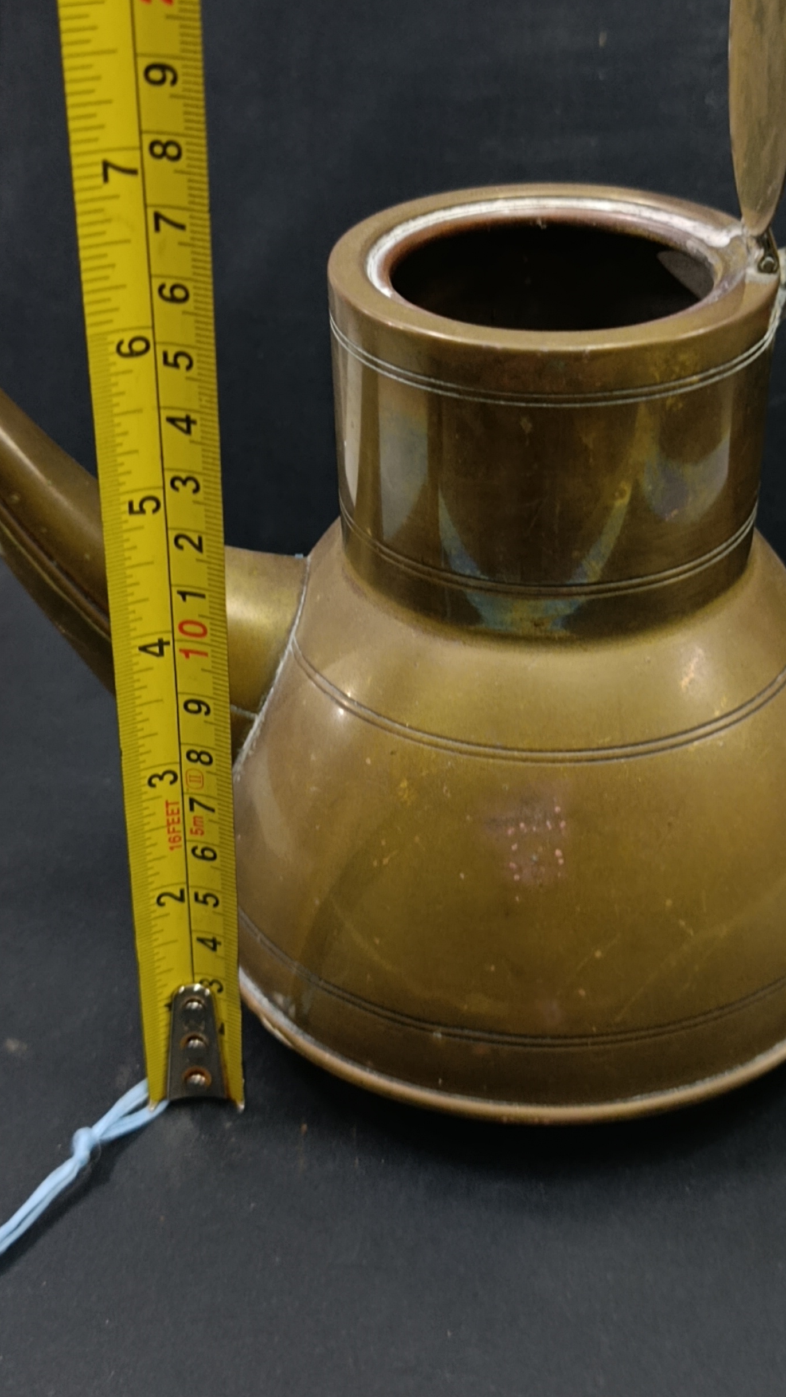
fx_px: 1556
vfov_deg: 48.1
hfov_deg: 28.3
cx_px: 451
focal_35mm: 42
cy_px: 556
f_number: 1.65
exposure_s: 1/25
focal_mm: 6.11
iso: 1783
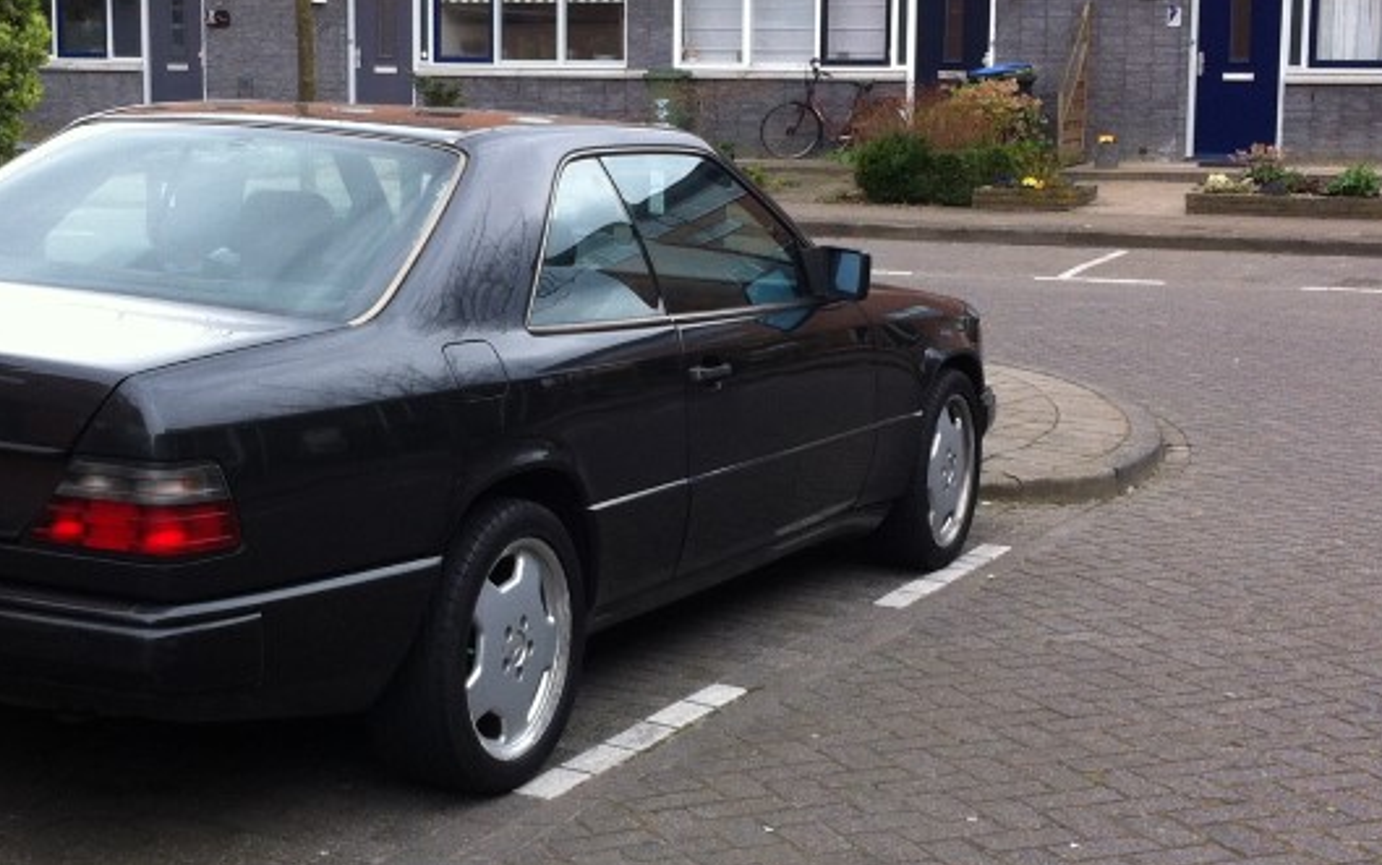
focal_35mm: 72
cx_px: 580
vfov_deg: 18.1
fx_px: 2713
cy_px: 392
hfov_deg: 28.5
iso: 80
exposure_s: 1/176
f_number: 2.8
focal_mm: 3.85
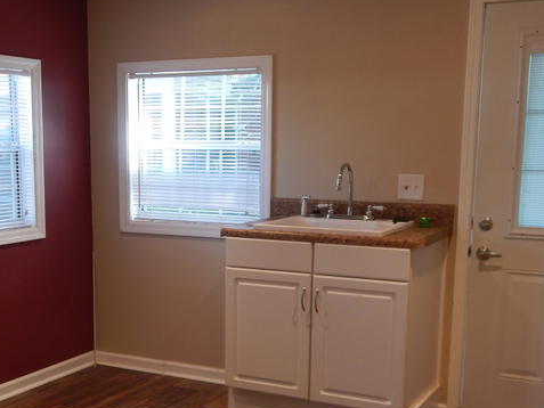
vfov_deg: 27.7
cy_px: 300
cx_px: 182
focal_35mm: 52
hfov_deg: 36.4
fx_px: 817
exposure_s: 1/30
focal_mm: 5.6
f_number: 3.2
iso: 140
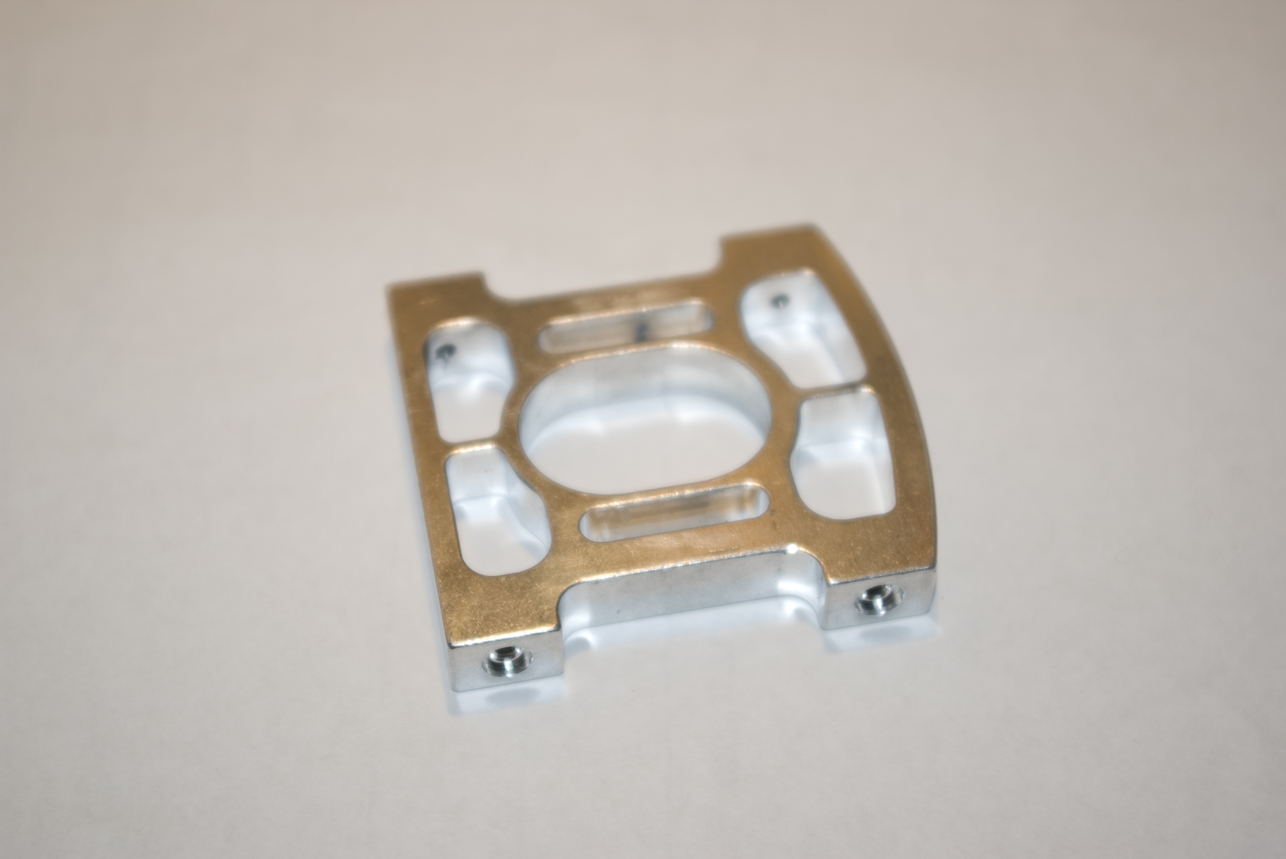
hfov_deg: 33.4
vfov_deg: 22.6
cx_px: 643
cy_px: 430
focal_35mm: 60
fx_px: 2144
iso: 200
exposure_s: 1/160
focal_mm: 40
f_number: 4.5
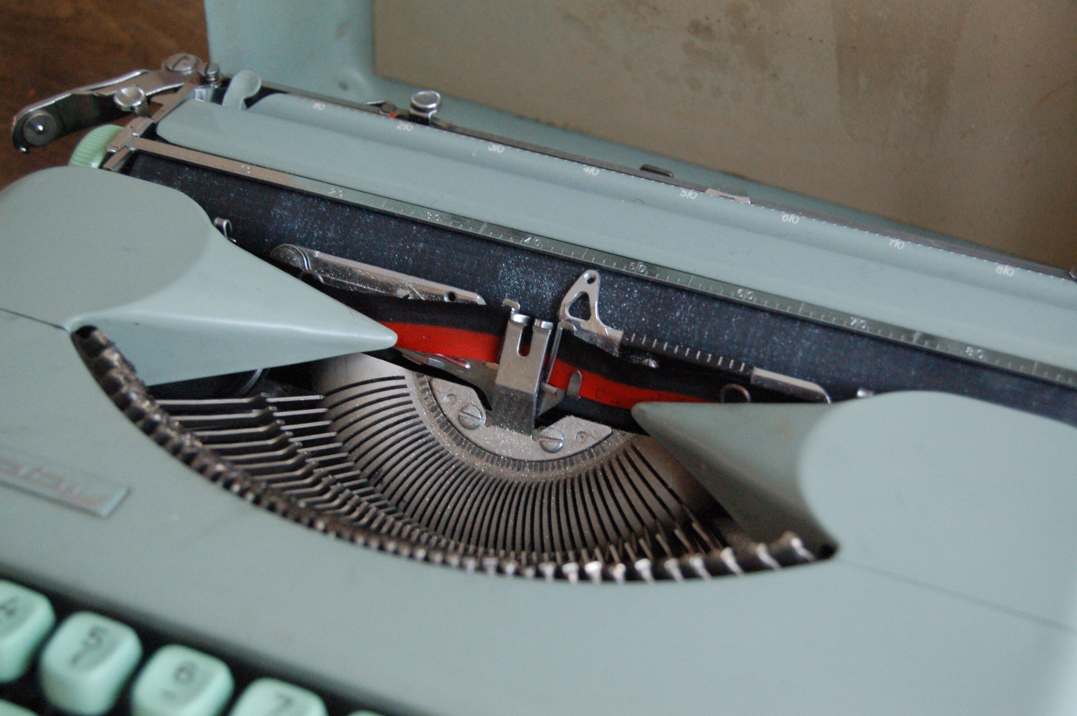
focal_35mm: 60
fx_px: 1793
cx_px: 538
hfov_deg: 33.4
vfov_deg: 22.6
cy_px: 358
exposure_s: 1/30
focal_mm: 40
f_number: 5
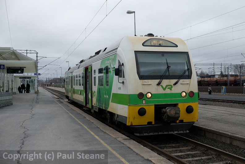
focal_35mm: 40
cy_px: 82
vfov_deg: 33.4
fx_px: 272
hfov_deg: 48.5
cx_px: 122
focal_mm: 26.5
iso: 250
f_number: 3.2
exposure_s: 1/2000
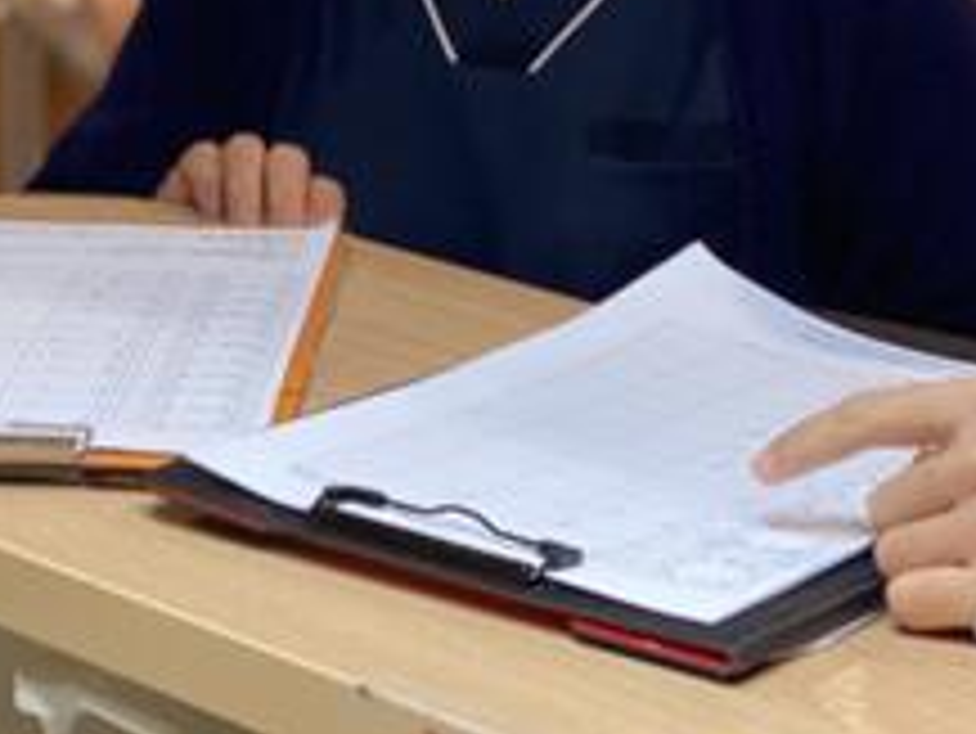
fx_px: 4062
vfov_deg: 10.2
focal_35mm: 144
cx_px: 391
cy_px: -50
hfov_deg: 13.7
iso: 160
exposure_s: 1/50
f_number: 2
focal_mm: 6
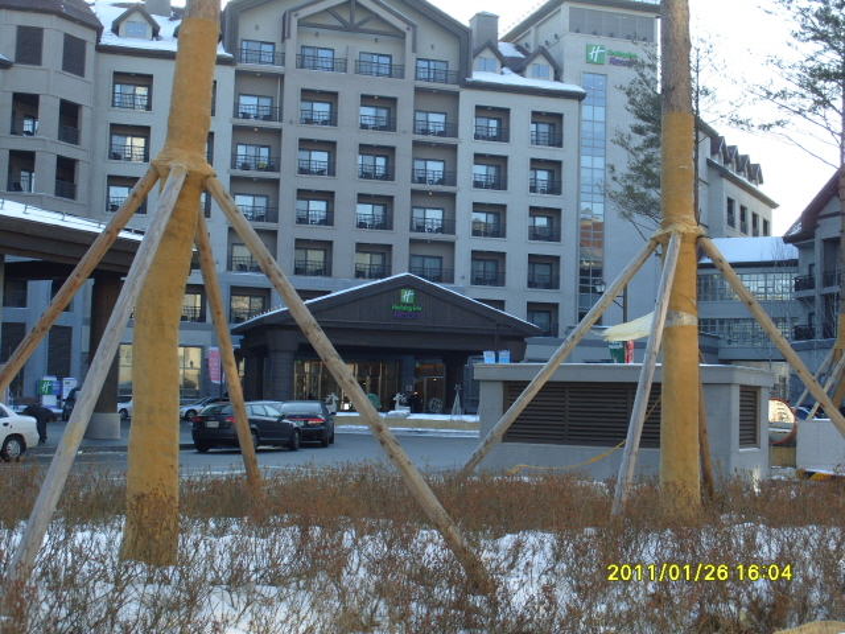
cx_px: 422
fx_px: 1221
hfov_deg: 38.2
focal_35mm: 50
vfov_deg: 29.1
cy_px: 317
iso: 80
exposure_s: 1/180
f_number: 4
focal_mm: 11.1
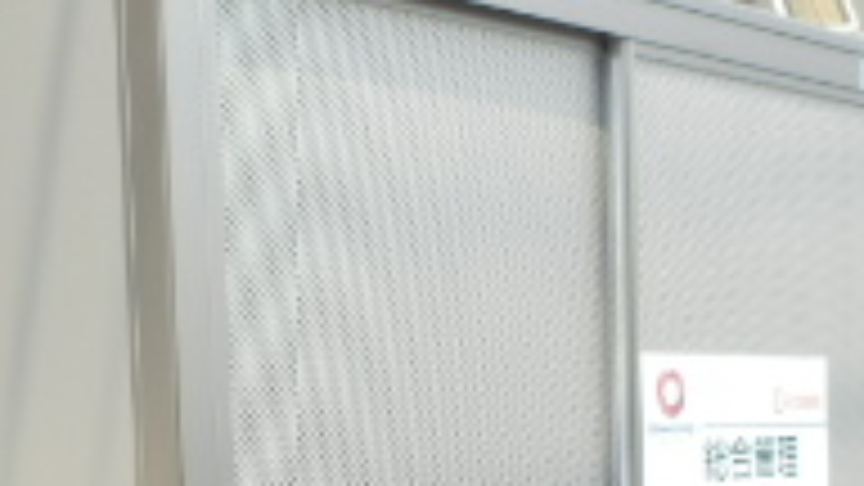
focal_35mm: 87
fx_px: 1993
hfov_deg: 24.4
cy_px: 670
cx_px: 297
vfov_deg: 13.3
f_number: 3
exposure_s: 1/400
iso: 80
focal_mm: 4.2
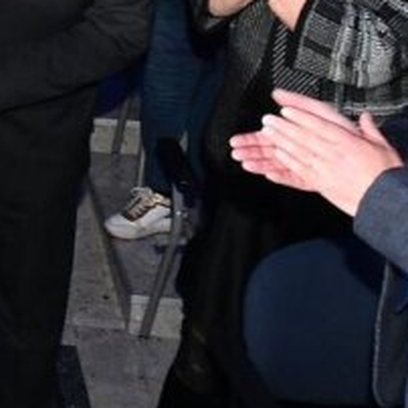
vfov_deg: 19.2
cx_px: -442
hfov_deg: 15.6
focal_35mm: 85
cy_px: -83
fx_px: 1133
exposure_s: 1/125
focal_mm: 16
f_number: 5
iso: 2500
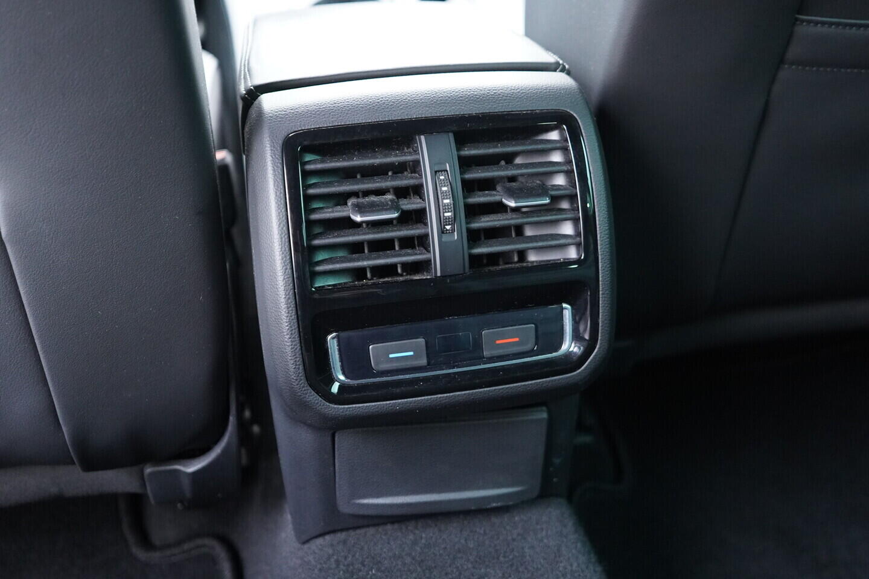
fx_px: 869
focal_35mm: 36
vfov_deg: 36.9
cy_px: 290
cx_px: 434
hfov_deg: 53.1
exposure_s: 1/40
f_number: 2.8
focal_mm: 24
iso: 2500
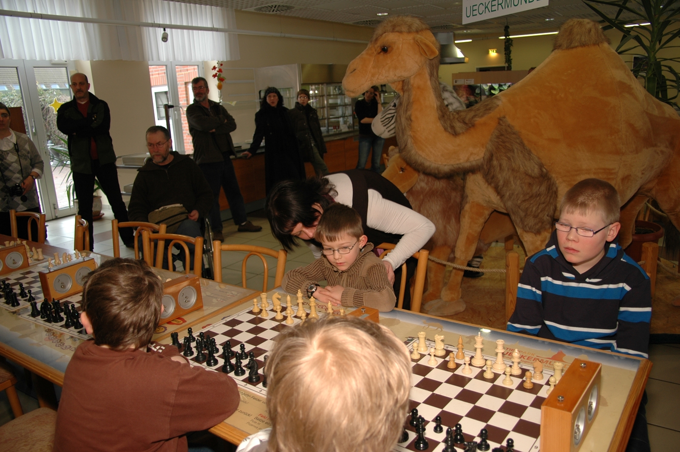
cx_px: 340
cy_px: 226
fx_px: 510
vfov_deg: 47.9
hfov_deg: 67.4
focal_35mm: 27
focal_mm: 18
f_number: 4
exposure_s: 1/60
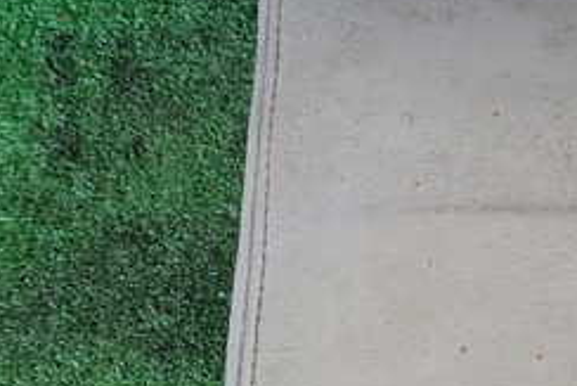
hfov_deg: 27.6
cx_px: 691
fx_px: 1026
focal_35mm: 64
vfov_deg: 20.7
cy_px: 365
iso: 100
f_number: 2.8
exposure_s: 1/60
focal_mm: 4.5
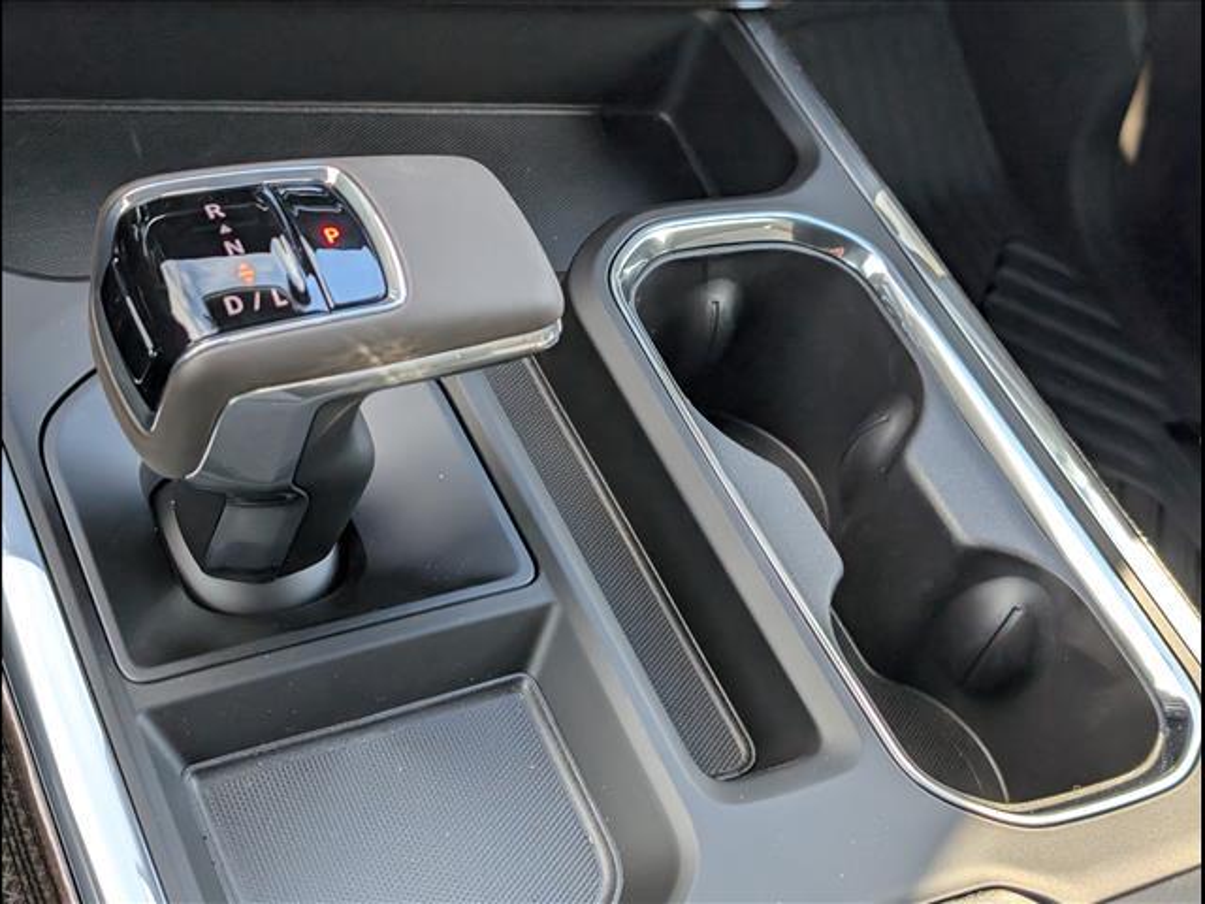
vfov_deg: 29.7
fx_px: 1706
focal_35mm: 49
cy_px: 452
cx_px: 602
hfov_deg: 38.9
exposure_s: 1/667
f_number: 1.68
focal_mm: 6.9
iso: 233
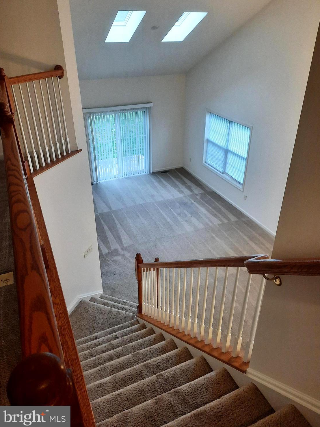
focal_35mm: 26
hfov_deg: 53.1
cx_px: 165
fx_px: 320
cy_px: 208
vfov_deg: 67.3
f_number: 2
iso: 200
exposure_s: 1/60
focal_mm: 4.6
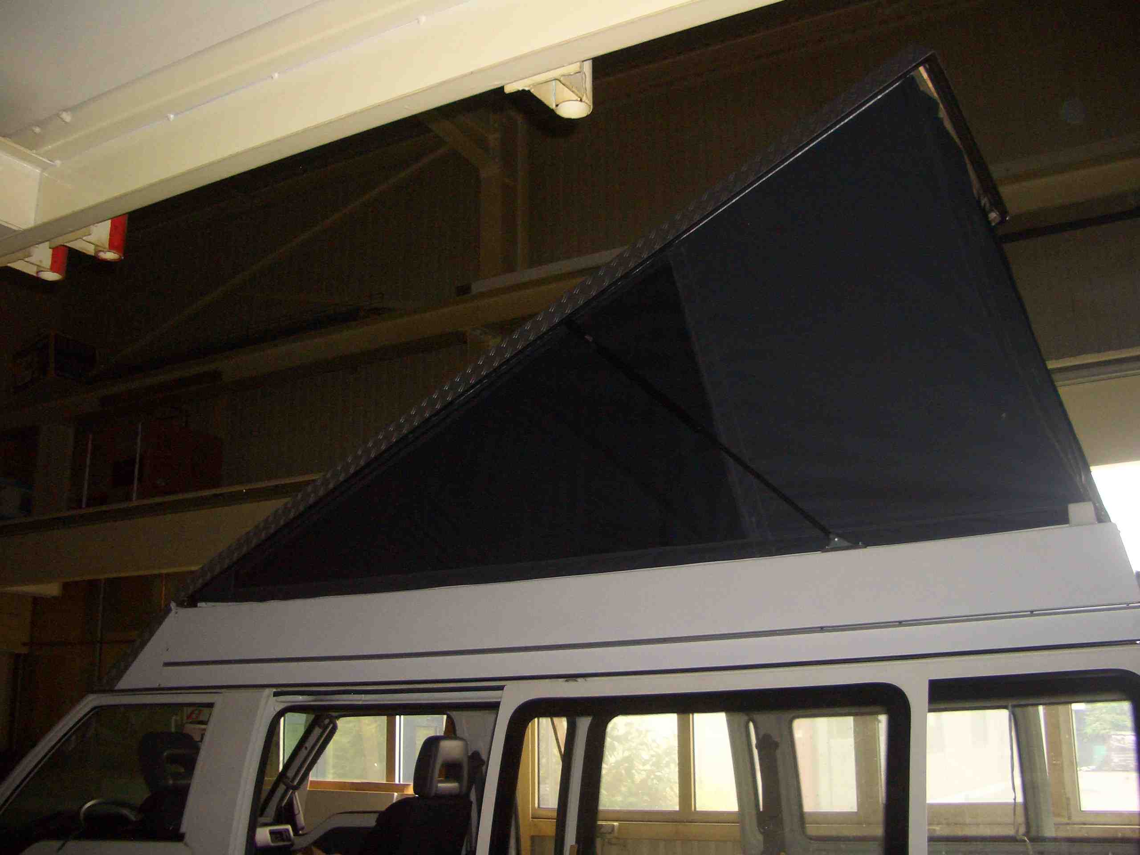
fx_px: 1153
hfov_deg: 52.6
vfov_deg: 40.7
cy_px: 428
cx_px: 570
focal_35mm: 35
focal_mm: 5.8
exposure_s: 1/60
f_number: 2.6
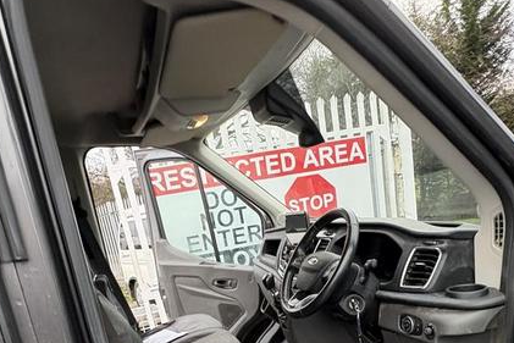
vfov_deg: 38.2
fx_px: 443
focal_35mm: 31
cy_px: 334
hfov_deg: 60.2
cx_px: 277
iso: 250
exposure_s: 1/68
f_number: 2.2
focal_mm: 2.22
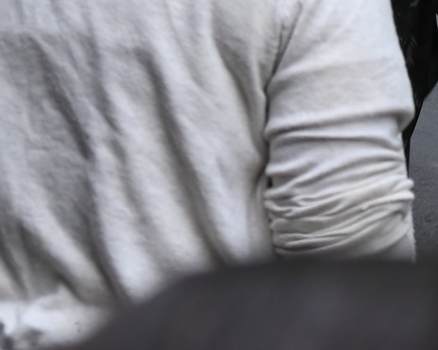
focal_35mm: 380
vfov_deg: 3.9
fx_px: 4925
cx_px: 913
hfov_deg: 5.0
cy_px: -769
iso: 180
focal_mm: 52
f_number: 5.6
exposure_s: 1/250
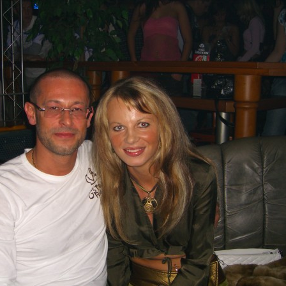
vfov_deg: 37.6
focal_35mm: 45
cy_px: 143
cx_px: 107
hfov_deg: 37.3
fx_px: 421
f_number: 2.8
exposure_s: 1/60
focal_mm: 7.9
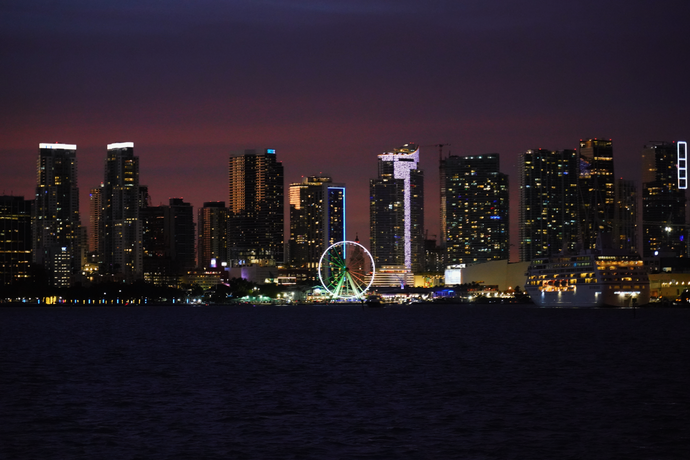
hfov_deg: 19.5
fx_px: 2012
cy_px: 230
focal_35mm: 105
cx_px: 345
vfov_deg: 13.0
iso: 12800
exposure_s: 1/100
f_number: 4
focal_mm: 105
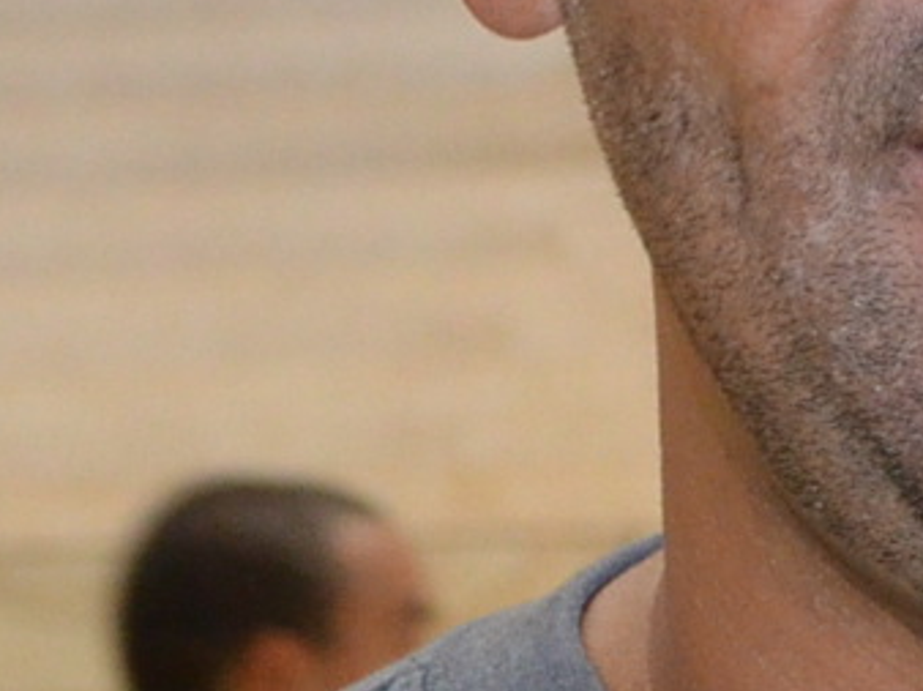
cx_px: 1199
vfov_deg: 5.9
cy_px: 669
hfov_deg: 7.8
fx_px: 6715
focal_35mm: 252
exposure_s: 1/60
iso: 1600
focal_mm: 24
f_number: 4
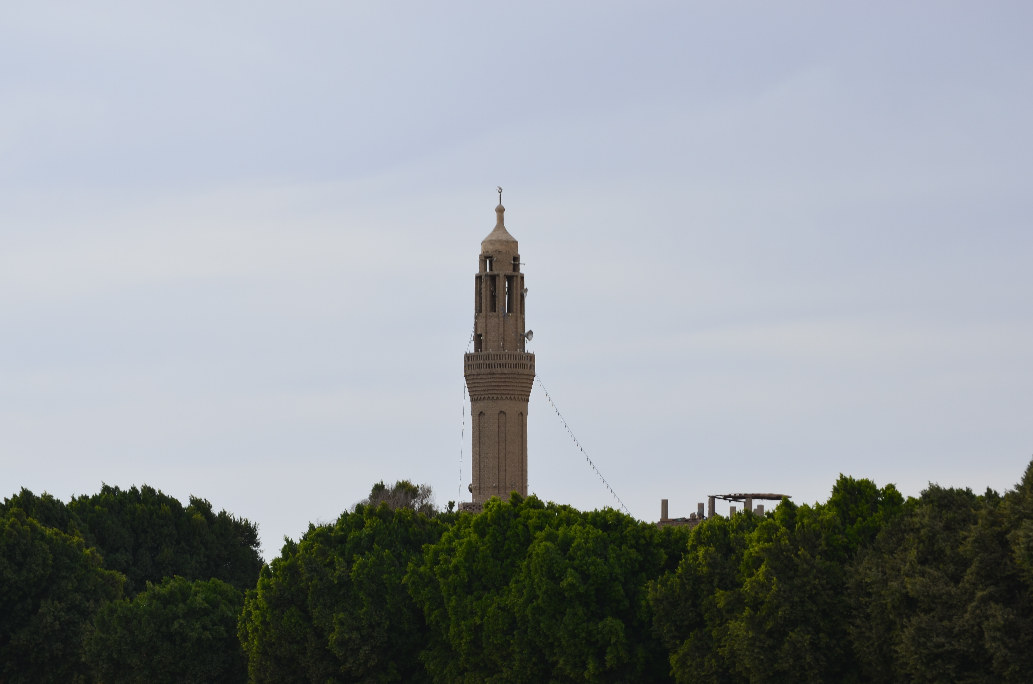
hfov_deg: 11.4
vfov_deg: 7.6
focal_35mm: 180
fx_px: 5154
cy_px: 342
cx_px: 516
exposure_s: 1/125
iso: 100
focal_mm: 120
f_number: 11
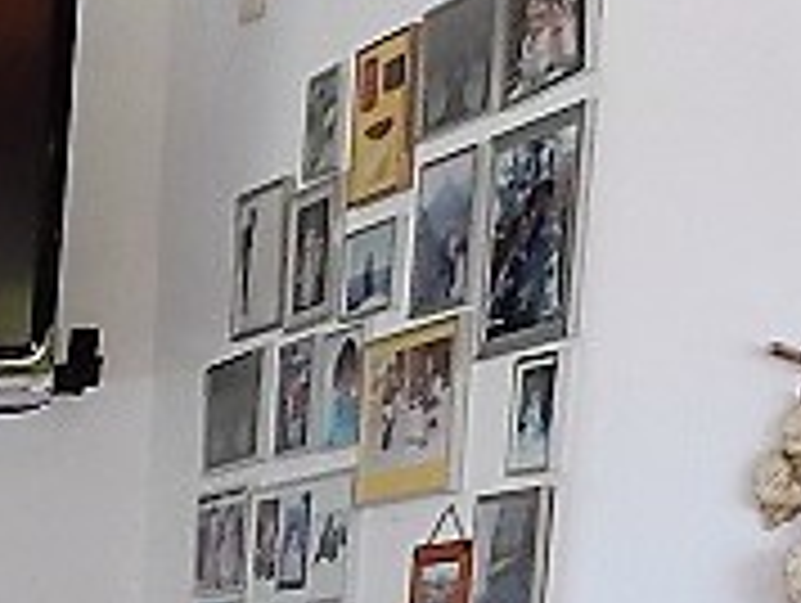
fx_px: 3059
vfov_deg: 10.2
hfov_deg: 12.5
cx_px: -976
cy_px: 1296
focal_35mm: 132
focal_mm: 4
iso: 125
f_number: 3
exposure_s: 1/160
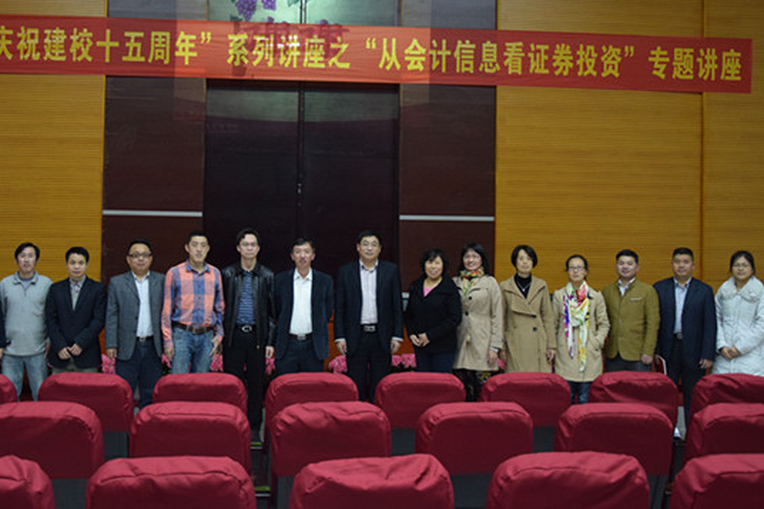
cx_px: 314
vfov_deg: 29.1
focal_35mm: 46
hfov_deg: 42.6
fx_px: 976
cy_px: 195
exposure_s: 1/60
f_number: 3.8
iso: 1400
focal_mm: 24
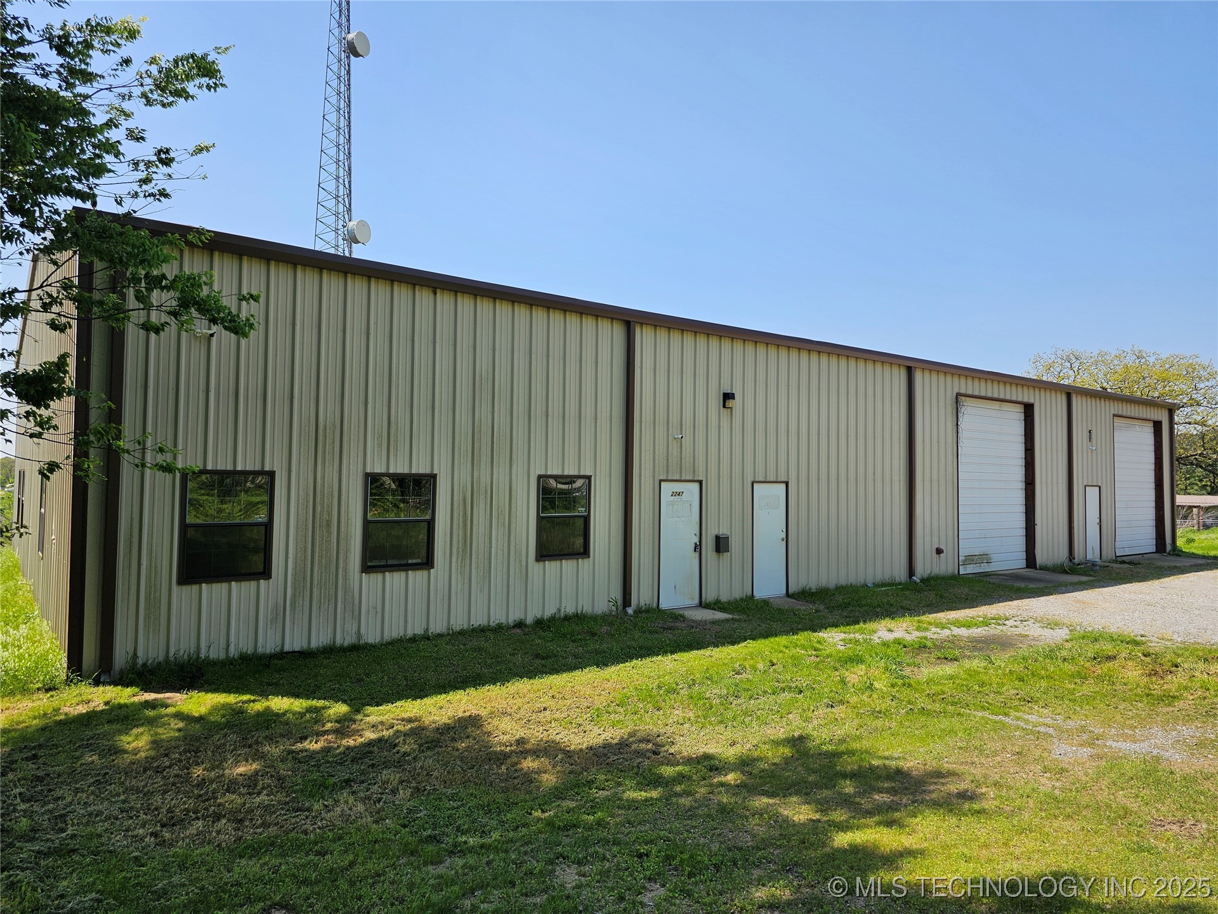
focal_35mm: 23
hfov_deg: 73.9
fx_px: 809
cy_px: 457
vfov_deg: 58.9
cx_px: 609
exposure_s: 1/690
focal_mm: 6.3
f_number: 1.7
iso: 10
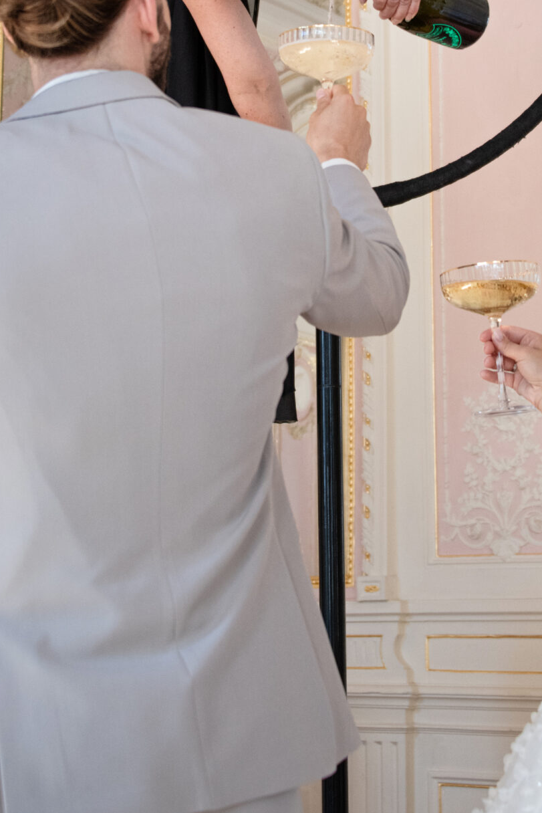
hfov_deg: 17.1
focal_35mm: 80
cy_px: 203
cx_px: 314
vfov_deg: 25.1
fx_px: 1806
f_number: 4
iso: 560
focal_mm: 38
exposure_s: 1/125
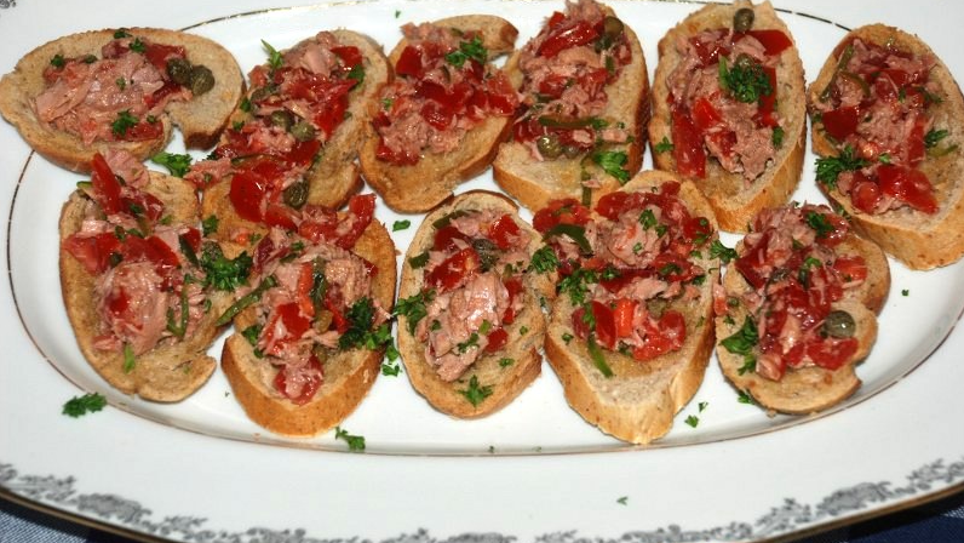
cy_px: 253
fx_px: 2505
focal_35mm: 98
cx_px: 483
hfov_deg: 21.8
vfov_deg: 12.4
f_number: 5.3
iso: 160
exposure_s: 1/60
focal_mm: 62
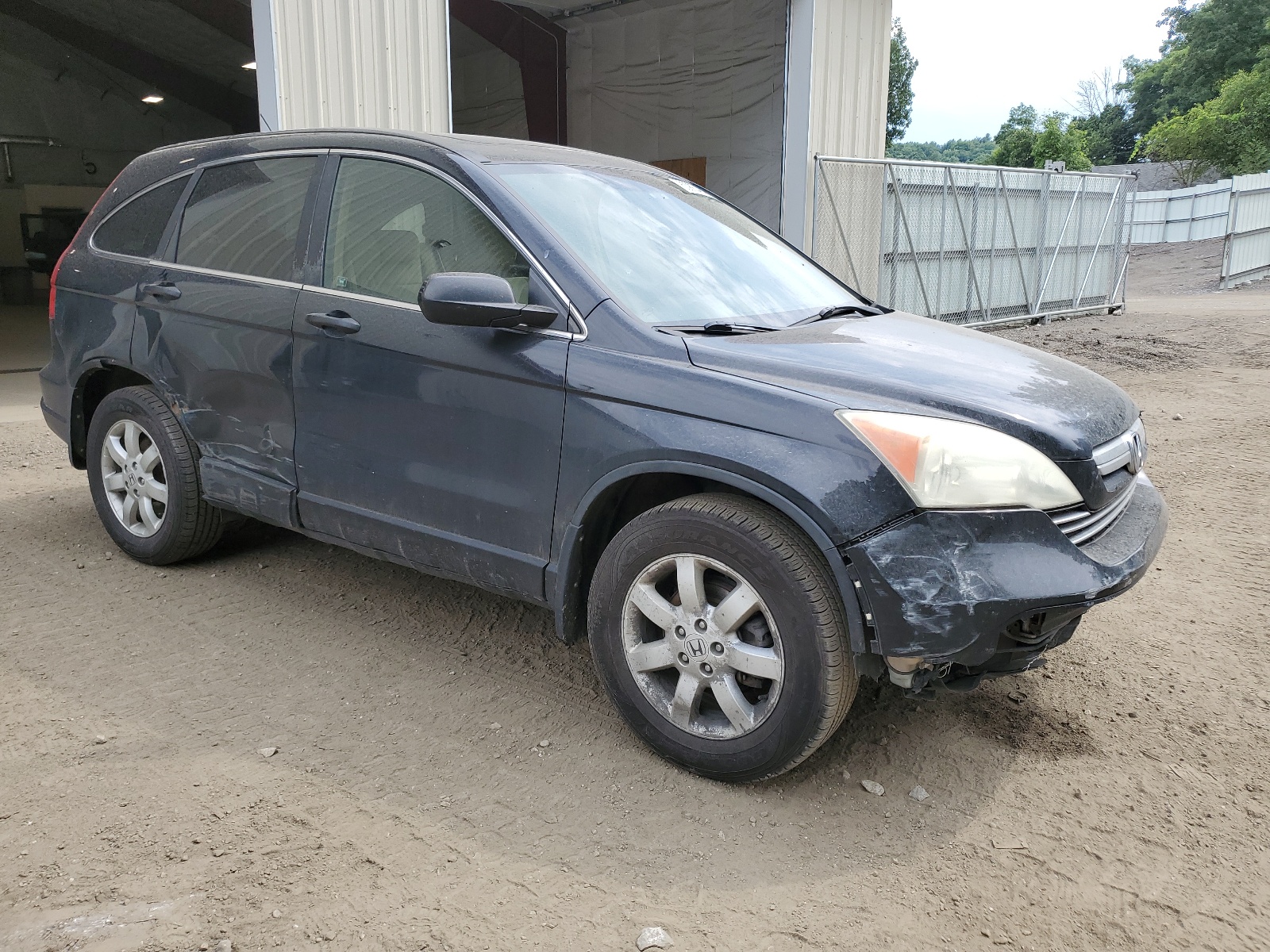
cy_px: 476
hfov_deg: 67.3
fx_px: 954
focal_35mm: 26
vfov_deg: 53.1
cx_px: 635
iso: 50
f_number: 1.5
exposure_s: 1/1111
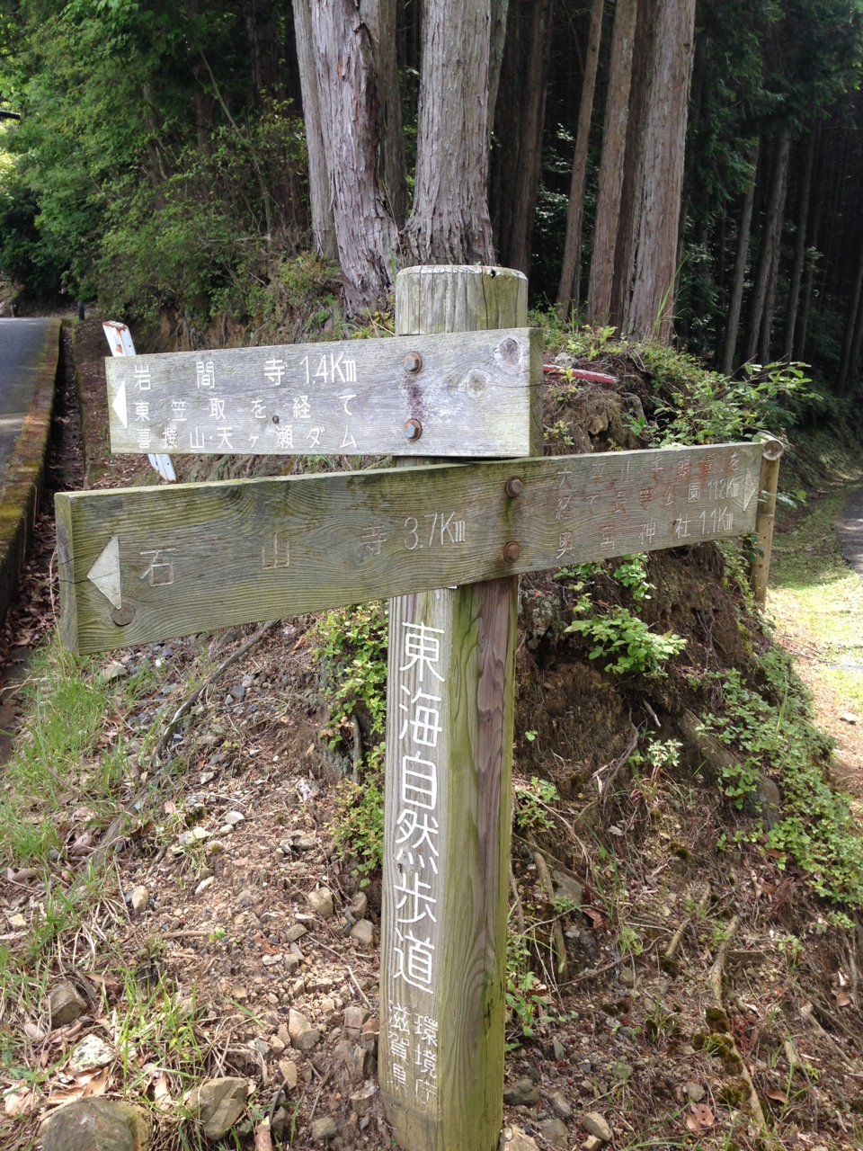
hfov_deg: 42.9
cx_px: 432
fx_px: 1097
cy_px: 576
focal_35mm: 33
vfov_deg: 55.4
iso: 50
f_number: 2.4
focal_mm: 4.12
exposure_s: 1/240
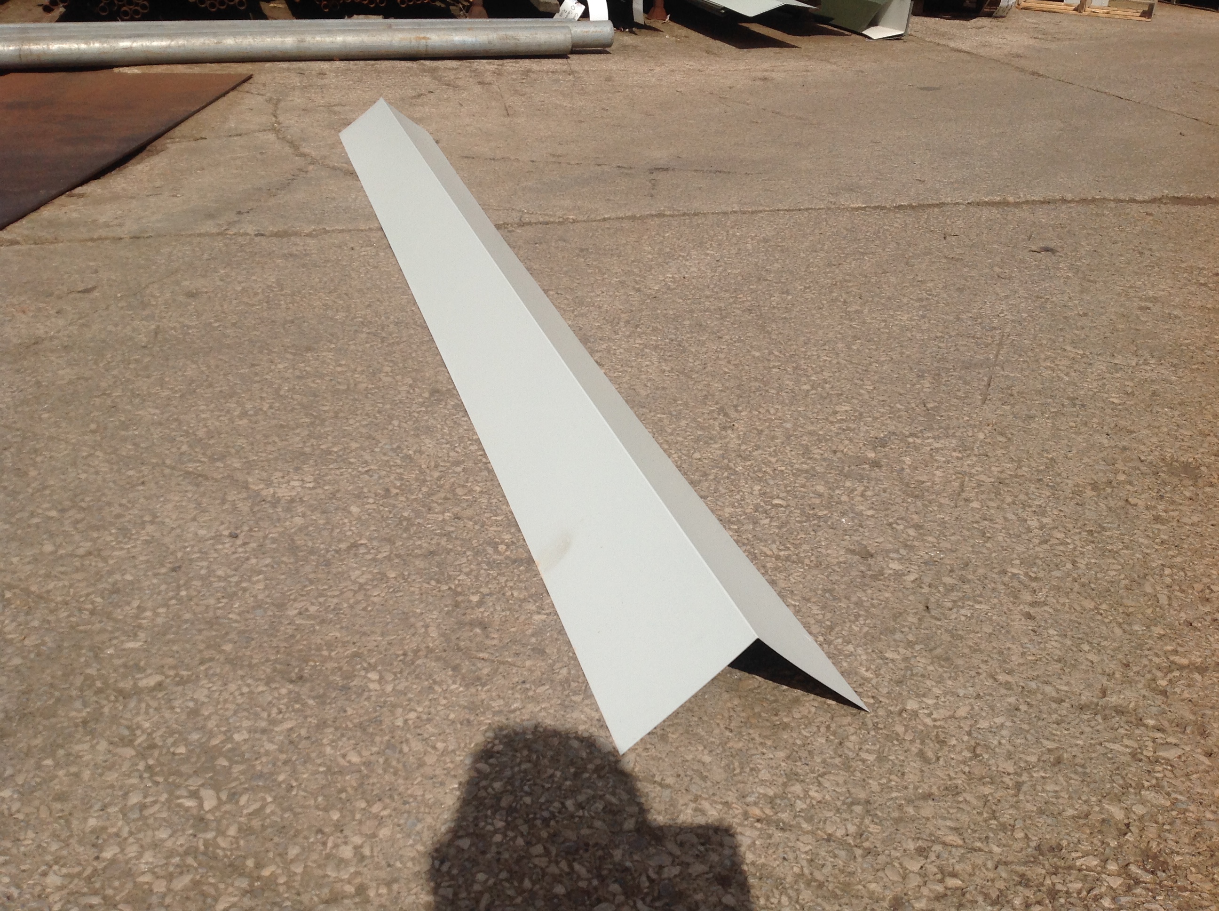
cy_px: 456
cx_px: 610
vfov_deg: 40.6
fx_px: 1231
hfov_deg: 52.7
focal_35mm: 35
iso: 50
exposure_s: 1/4329
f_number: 2.4
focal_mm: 4.28
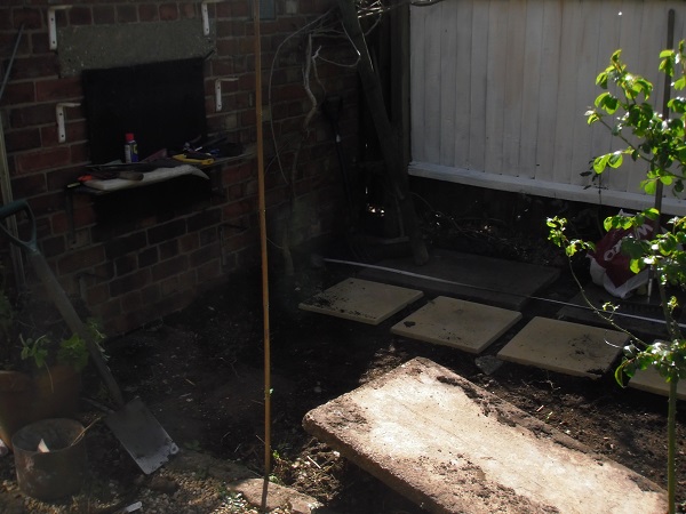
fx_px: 753
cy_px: 257
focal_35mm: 38
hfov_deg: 49.0
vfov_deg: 37.7
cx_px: 343
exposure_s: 1/160
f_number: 6.6
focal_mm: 6.7
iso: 100
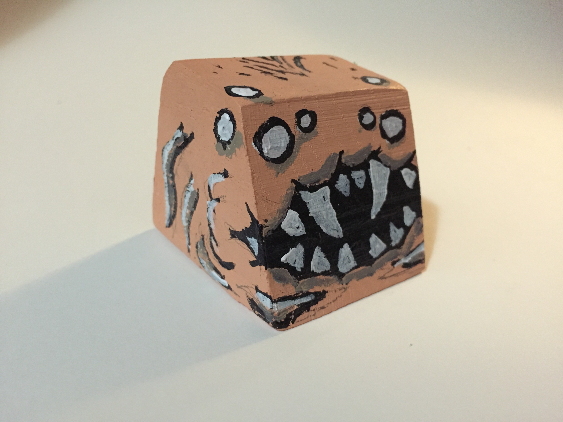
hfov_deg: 61.7
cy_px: 211
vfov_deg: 48.2
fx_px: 472
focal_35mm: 29
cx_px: 282
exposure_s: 1/15
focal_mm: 4.15
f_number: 2.2
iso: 1000
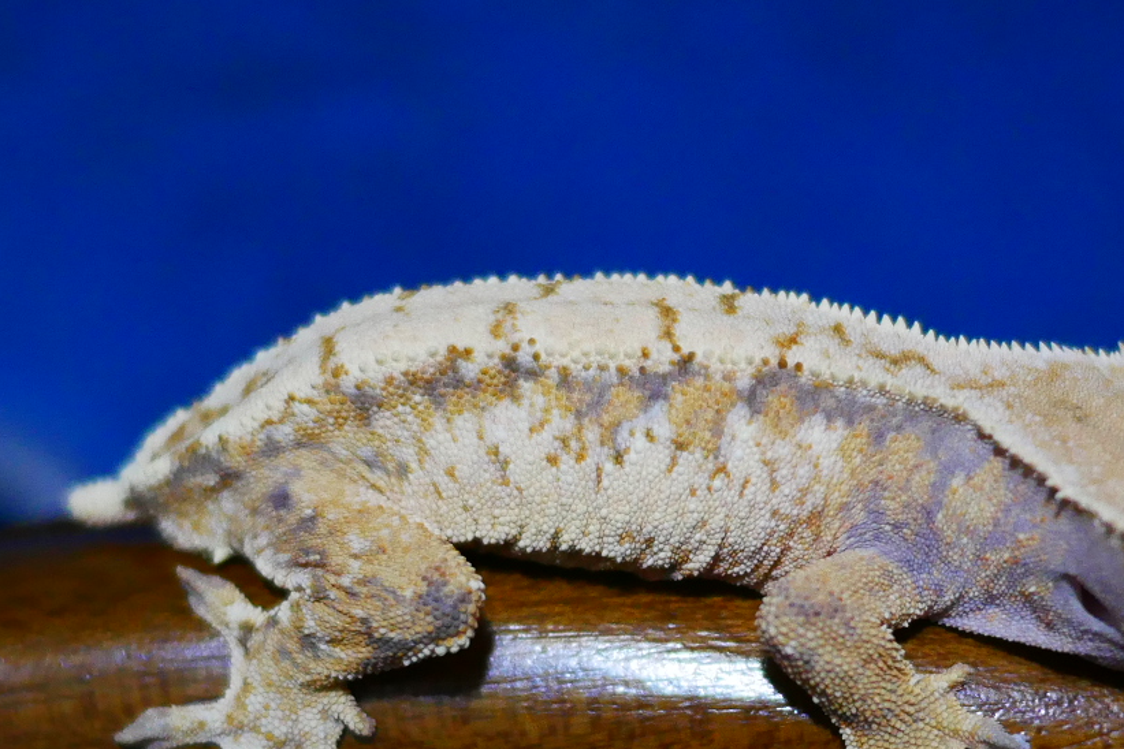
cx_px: 707
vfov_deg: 11.8
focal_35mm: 115
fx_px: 3590
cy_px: 690
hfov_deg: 17.8
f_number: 1.7
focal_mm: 20
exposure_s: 1/60
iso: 800
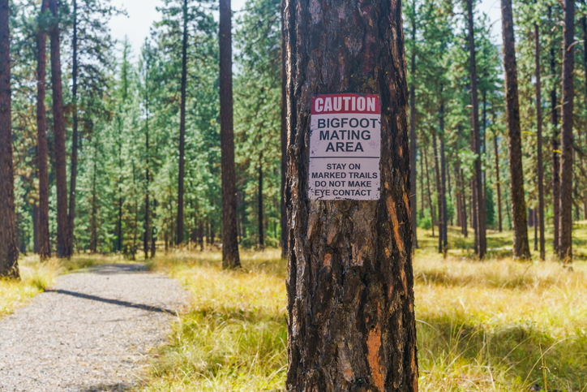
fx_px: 897
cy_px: 196
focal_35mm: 55
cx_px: 294
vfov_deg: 24.6
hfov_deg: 36.2
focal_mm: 55
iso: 640
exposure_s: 1/640
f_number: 8
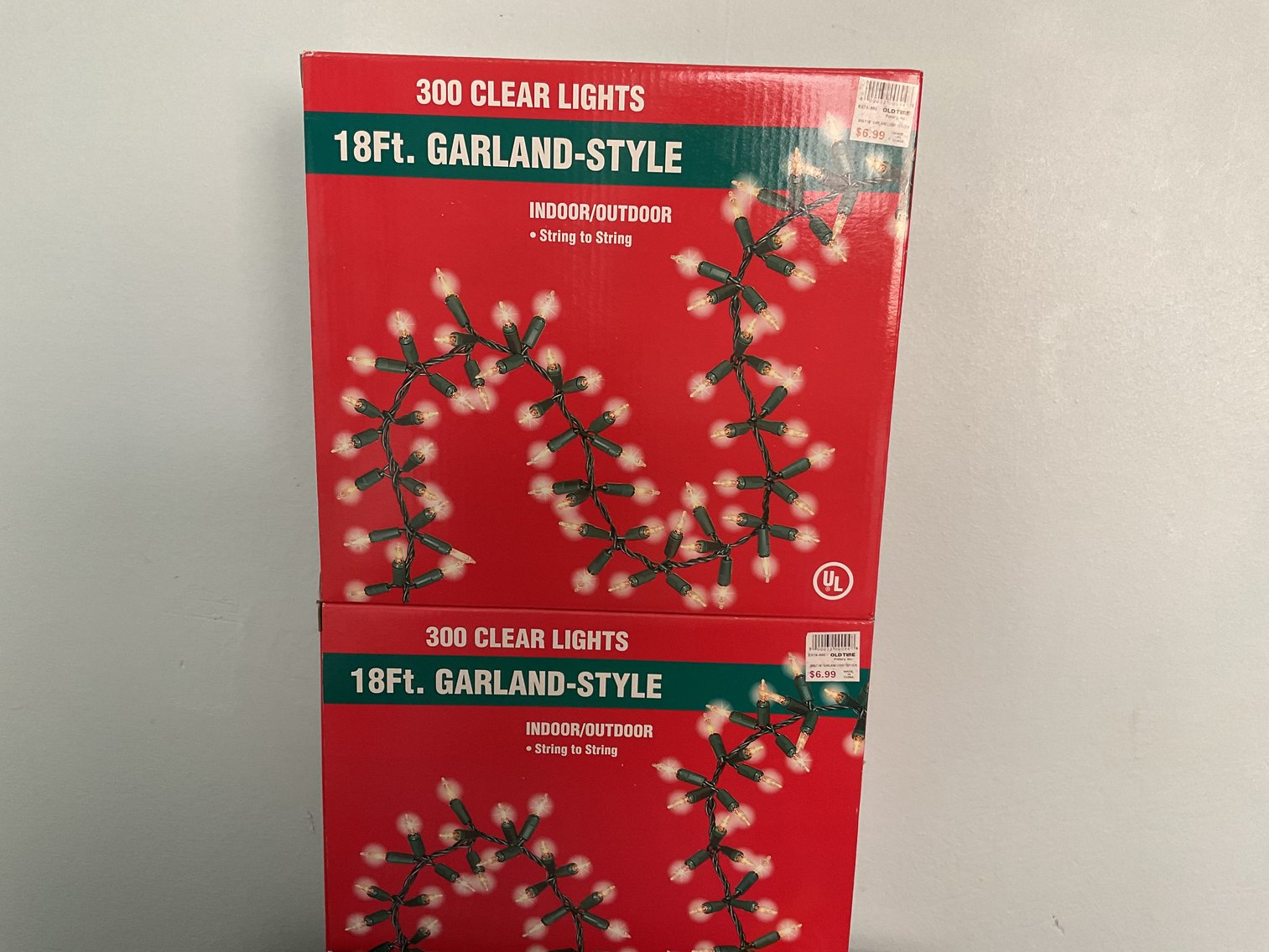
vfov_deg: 48.2
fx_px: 1063
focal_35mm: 29
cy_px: 476
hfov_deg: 61.7
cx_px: 634
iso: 100
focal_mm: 3
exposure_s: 1/60
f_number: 1.8
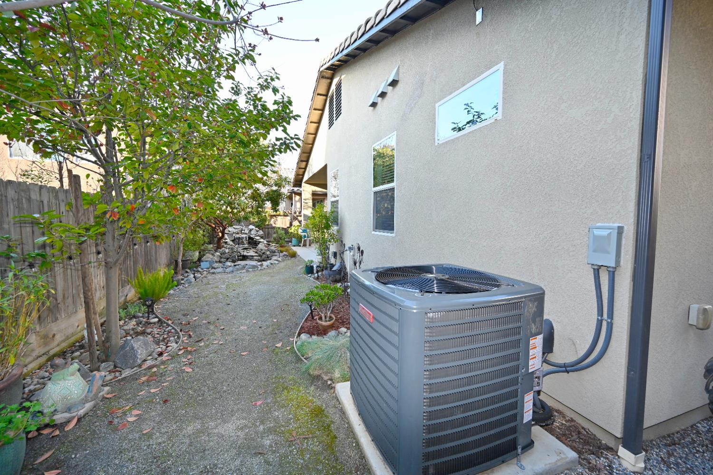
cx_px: 356
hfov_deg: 104.3
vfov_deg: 81.1
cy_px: 238
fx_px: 277
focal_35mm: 14
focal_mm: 14
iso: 200
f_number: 4.5
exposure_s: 1/80
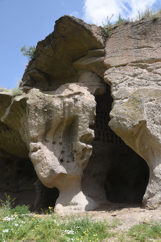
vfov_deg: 39.6
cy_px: 121
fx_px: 335
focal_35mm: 50
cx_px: 80
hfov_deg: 27.0
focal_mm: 50
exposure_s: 1/160
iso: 100
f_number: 8
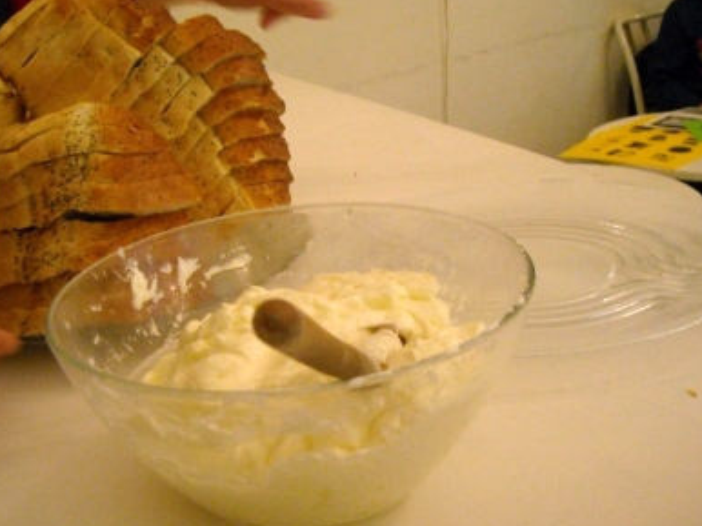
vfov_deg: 30.1
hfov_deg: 39.6
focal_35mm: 48
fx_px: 973
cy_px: 341
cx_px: 315
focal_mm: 5.7
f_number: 2.8
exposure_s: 1/44
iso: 400
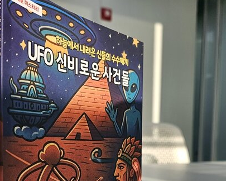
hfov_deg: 44.7
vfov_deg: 35.0
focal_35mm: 41
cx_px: 103
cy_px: 151
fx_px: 274
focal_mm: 5.4
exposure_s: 1/407
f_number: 1.8
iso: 40
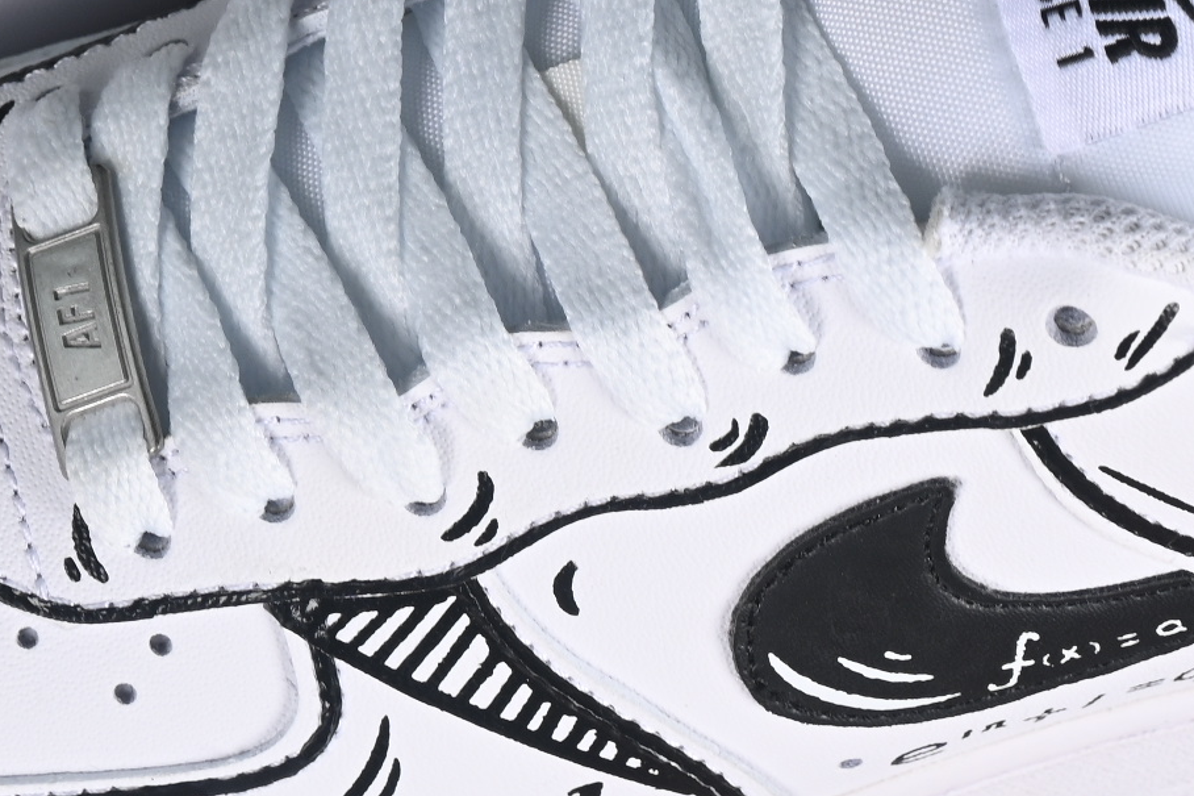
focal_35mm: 230
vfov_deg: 6.0
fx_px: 7626
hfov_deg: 9.0
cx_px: 498
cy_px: -13
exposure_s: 1/80
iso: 160
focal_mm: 50
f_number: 7.1
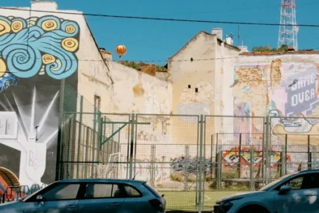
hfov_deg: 30.0
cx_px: 310
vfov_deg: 21.6
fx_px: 558
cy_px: 99
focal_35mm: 63
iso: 1250
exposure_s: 1/3000
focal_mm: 18
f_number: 6.4
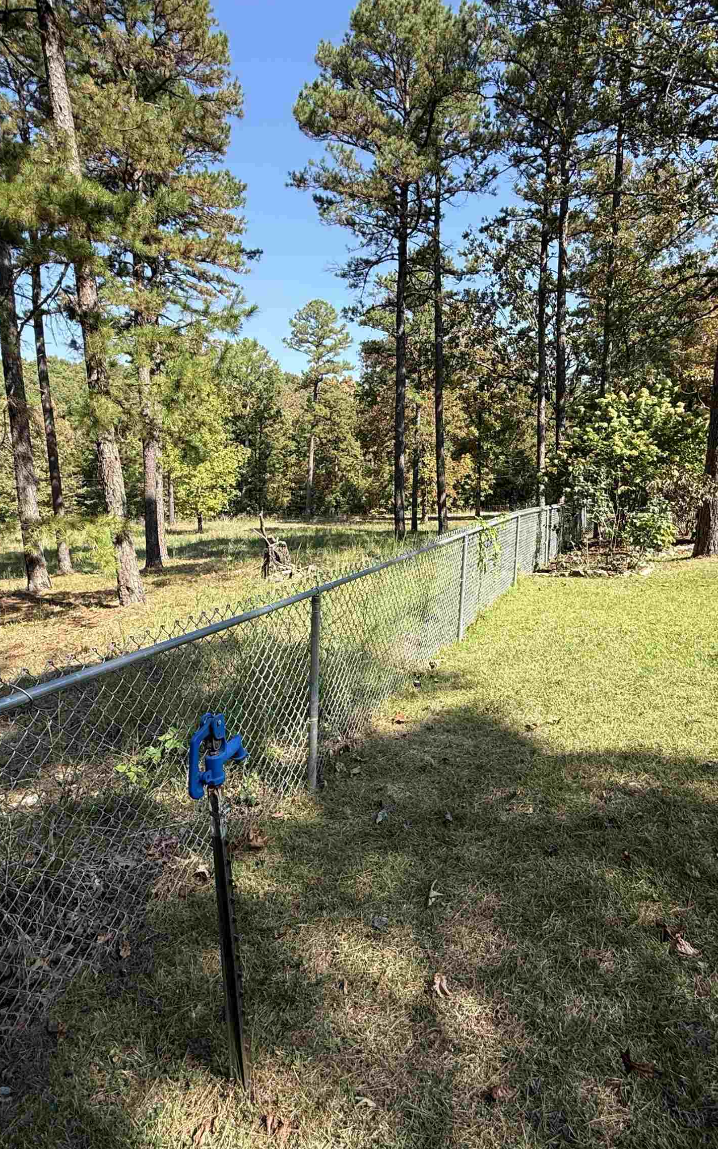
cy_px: 578
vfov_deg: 85.1
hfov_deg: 59.4
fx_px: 626
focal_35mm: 20
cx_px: 412
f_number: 2.2
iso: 50
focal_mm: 2.22
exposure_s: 1/717
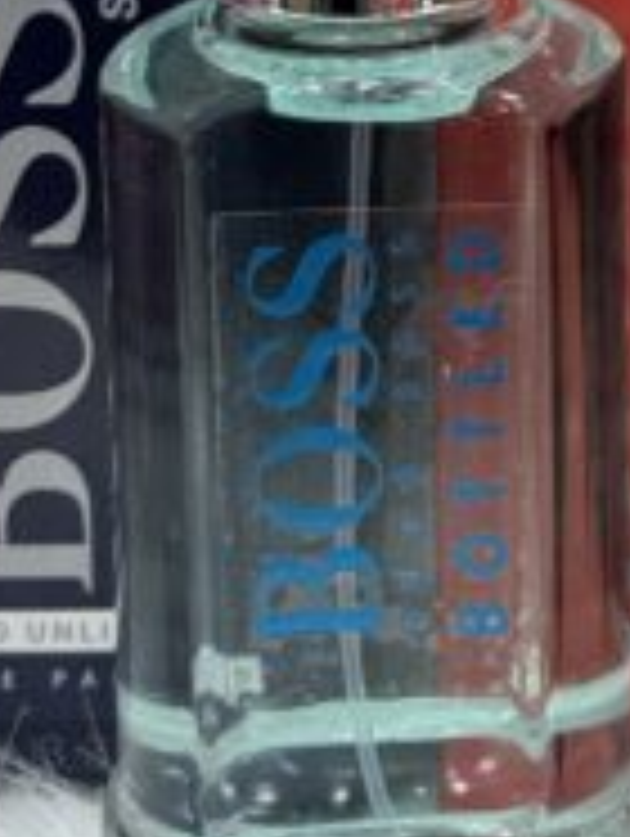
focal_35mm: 206
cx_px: 1066
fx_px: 4987
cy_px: -472
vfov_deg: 9.3
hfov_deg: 7.1
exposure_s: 1/100
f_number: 1.78
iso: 80
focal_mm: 6.76
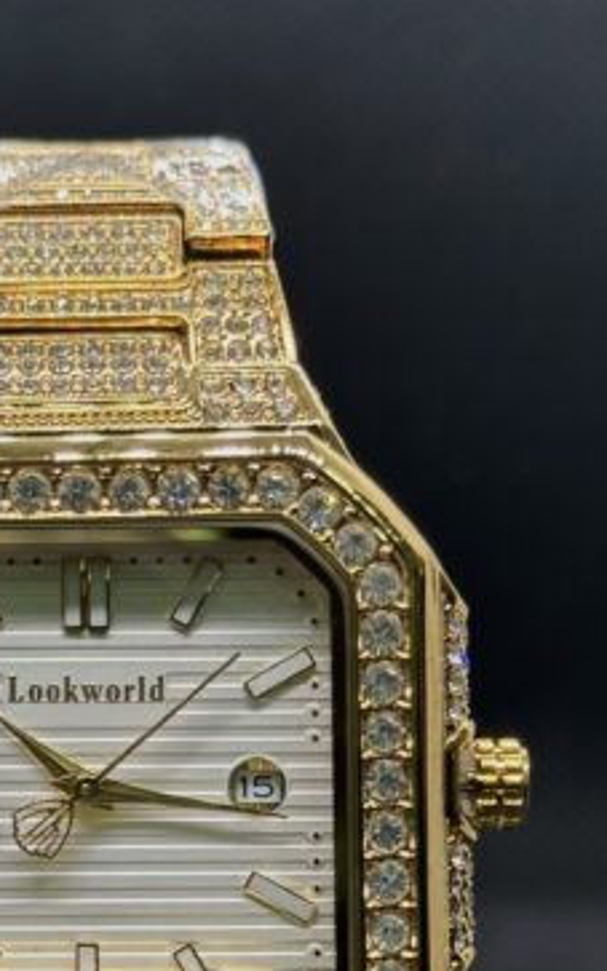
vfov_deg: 18.5
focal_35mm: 112
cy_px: 704
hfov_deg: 11.6
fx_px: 2963
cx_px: 91
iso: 64
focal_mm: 6.86
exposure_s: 1/100
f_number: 1.78
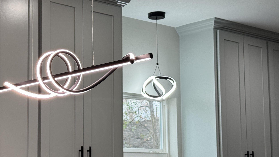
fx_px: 607
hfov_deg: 25.6
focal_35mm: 82
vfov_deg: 14.7
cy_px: 100
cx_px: 70
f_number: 1.78
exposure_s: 1/120
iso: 64
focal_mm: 6.76
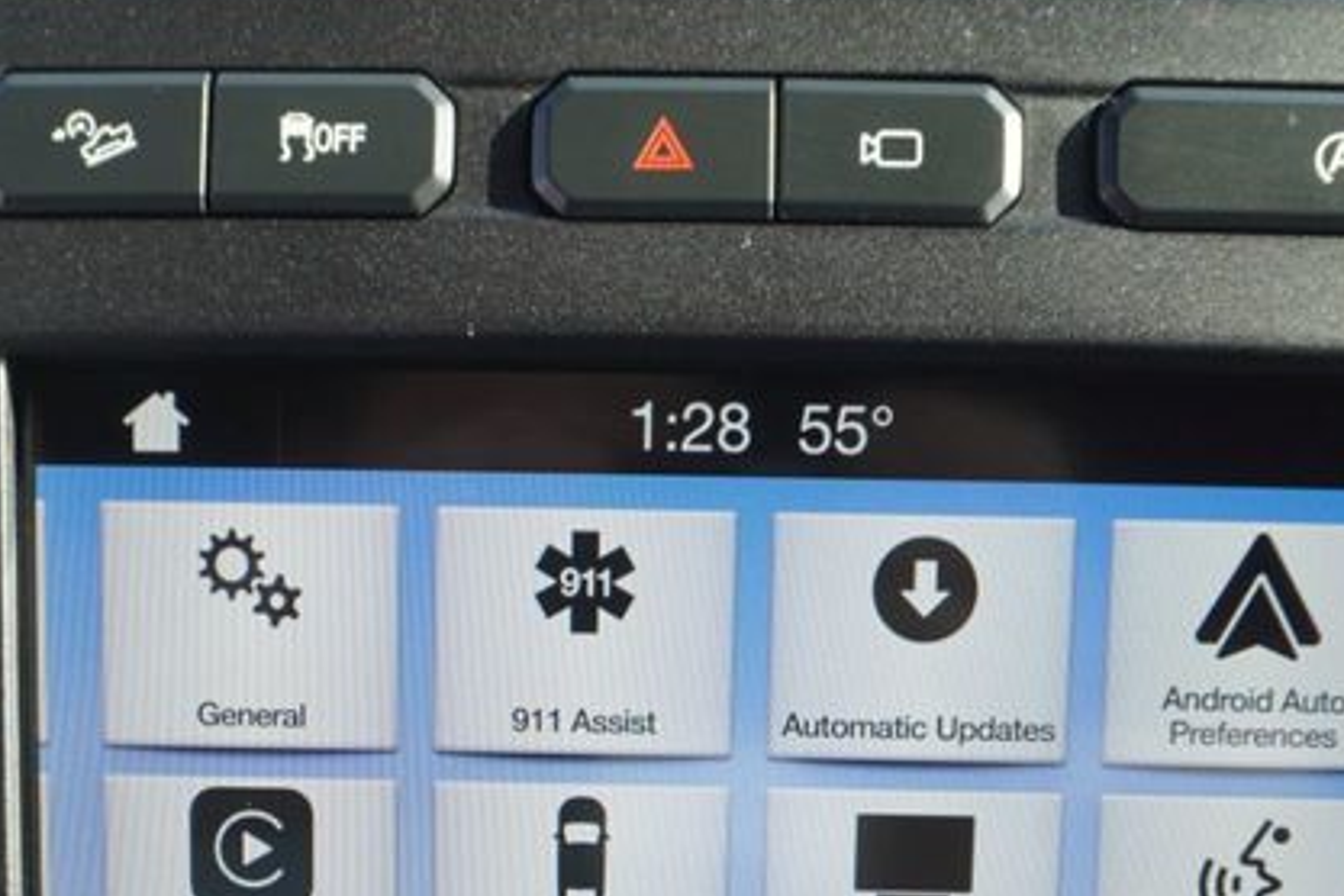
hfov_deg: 33.9
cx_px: 612
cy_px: 977
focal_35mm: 59
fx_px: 2202
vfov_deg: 21.8
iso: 100
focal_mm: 16
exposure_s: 1/80
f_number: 4.5
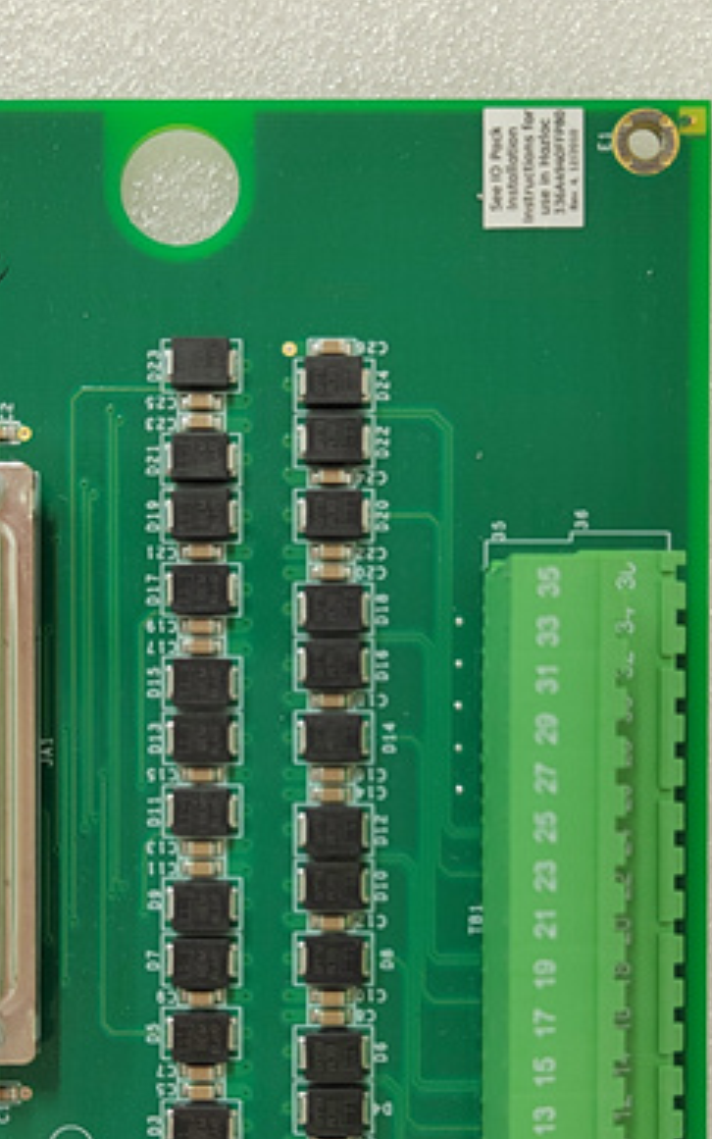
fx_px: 1303
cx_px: 327
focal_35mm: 42
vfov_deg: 46.6
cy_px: 733
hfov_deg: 30.5
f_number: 1.9
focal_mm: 5.52
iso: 1278
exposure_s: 1/50
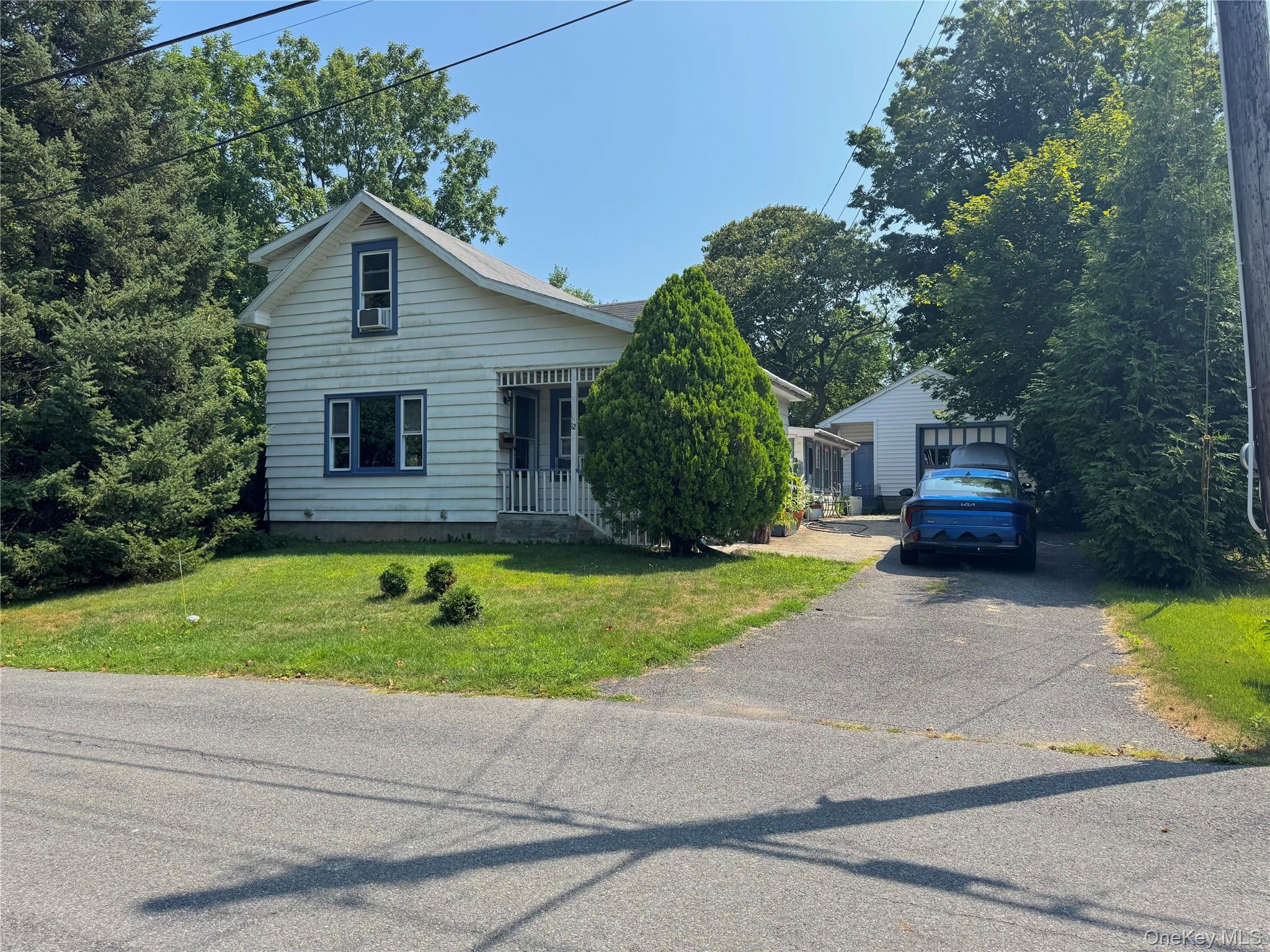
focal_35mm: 24
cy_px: 476
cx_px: 635
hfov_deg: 71.6
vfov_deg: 56.8
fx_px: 881
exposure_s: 1/2959
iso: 80
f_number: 1.78
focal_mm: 6.76
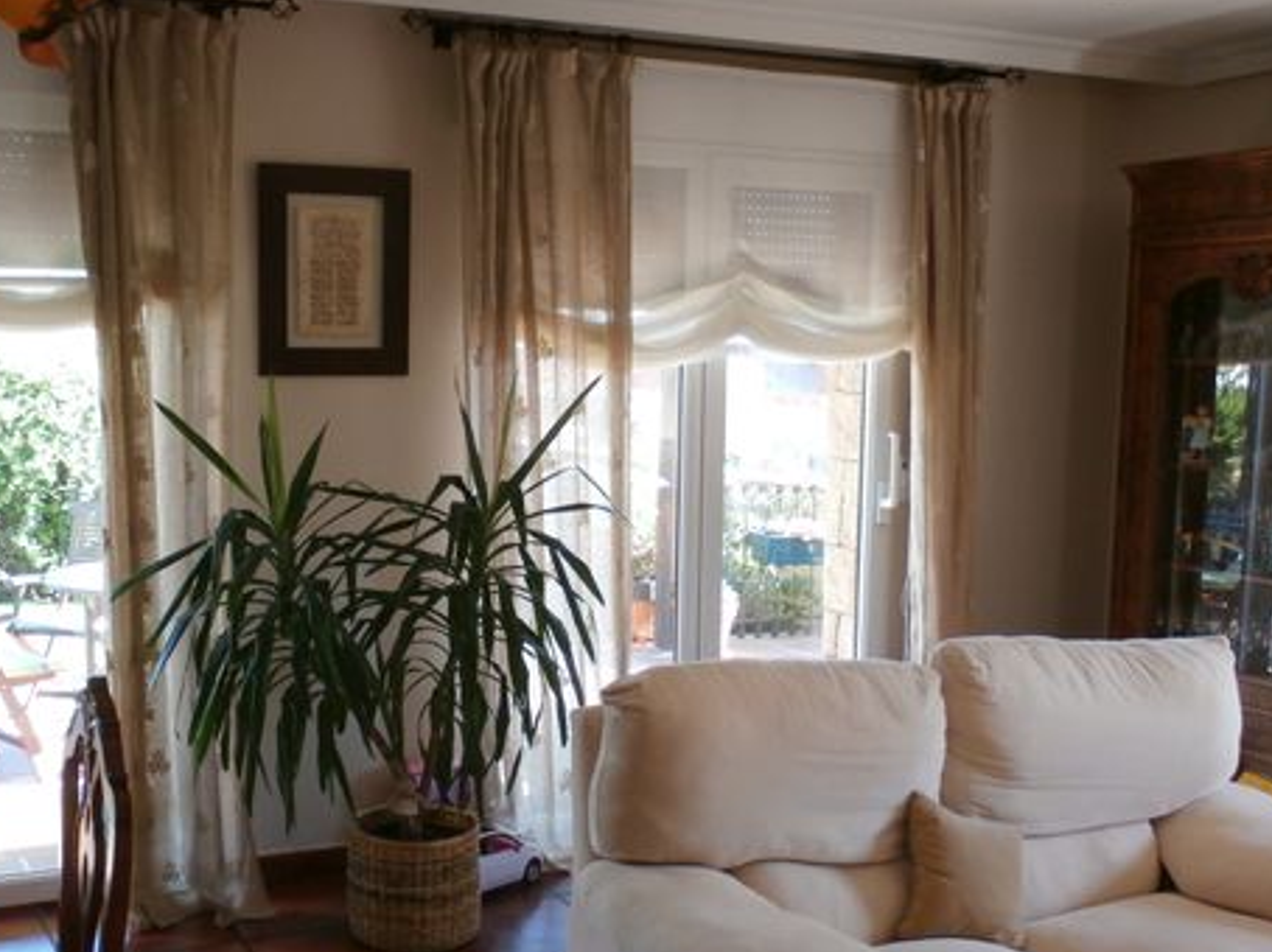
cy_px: 552
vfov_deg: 35.0
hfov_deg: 45.5
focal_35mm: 41
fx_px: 1506
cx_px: 488
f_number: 3.3
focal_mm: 5.46
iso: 200
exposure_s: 1/50
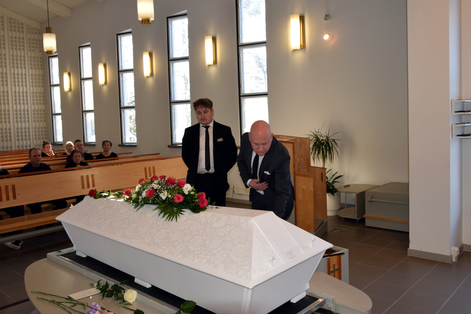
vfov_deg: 47.9
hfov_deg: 67.4
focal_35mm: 27
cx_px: 236
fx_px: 353
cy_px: 157
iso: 450
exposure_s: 1/125
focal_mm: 18
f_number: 5.6
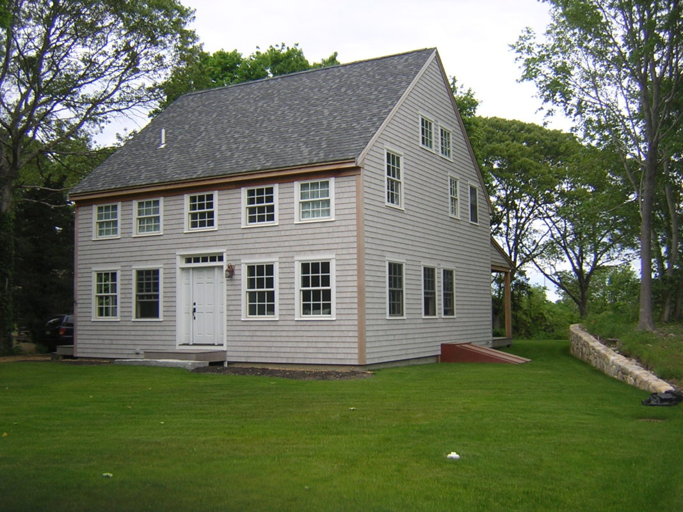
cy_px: 256
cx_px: 342
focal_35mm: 36
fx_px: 710
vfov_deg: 39.6
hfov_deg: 51.4
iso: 100
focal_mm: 4.7
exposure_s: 1/372
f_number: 2.6
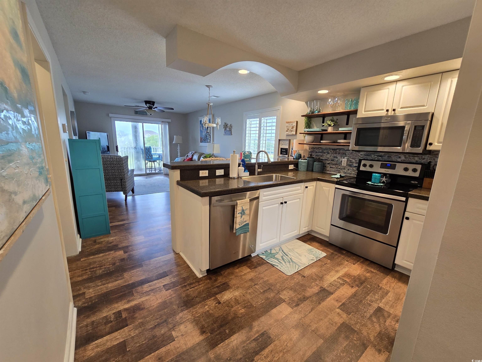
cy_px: 181
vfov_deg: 89.9
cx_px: 241
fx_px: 181
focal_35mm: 13
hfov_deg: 106.2
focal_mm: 2.2
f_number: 2.2
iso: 125
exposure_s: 1/60
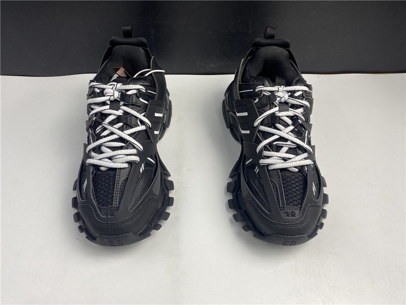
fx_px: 305
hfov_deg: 67.3
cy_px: 152
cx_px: 203
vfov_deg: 53.1
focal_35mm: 26
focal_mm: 4.25
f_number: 1.8
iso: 50
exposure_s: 1/100
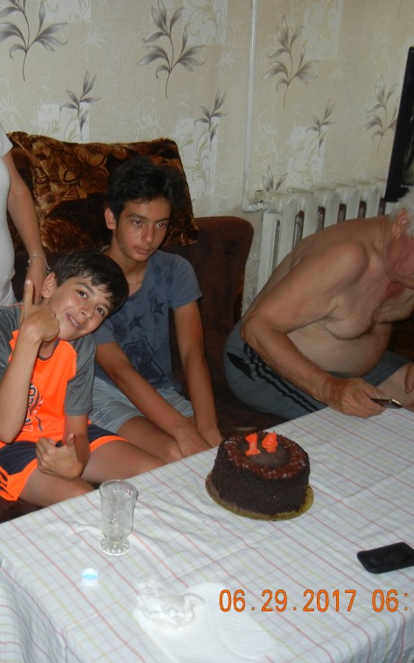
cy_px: 335
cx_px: 46
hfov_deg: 28.8
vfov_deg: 46.2
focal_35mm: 43
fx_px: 776
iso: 200
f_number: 3.5
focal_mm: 5.4
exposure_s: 1/30
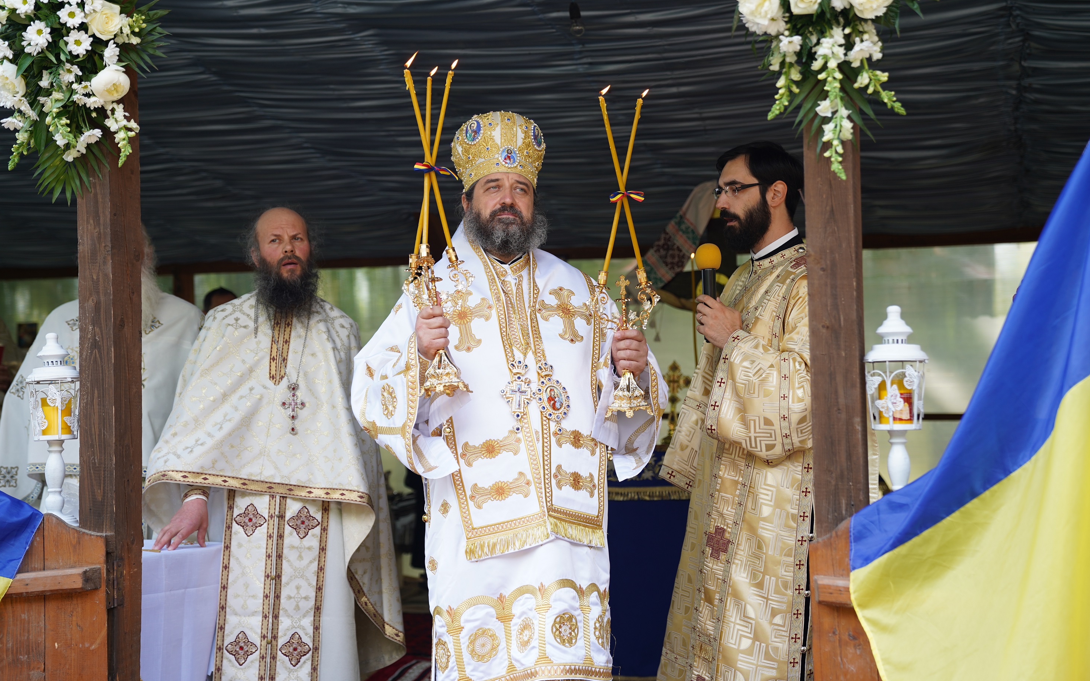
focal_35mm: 54
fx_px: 1604
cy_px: 331
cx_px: 539
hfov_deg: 37.5
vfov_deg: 24.0
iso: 200
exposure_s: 1/250
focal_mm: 52
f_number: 2.8
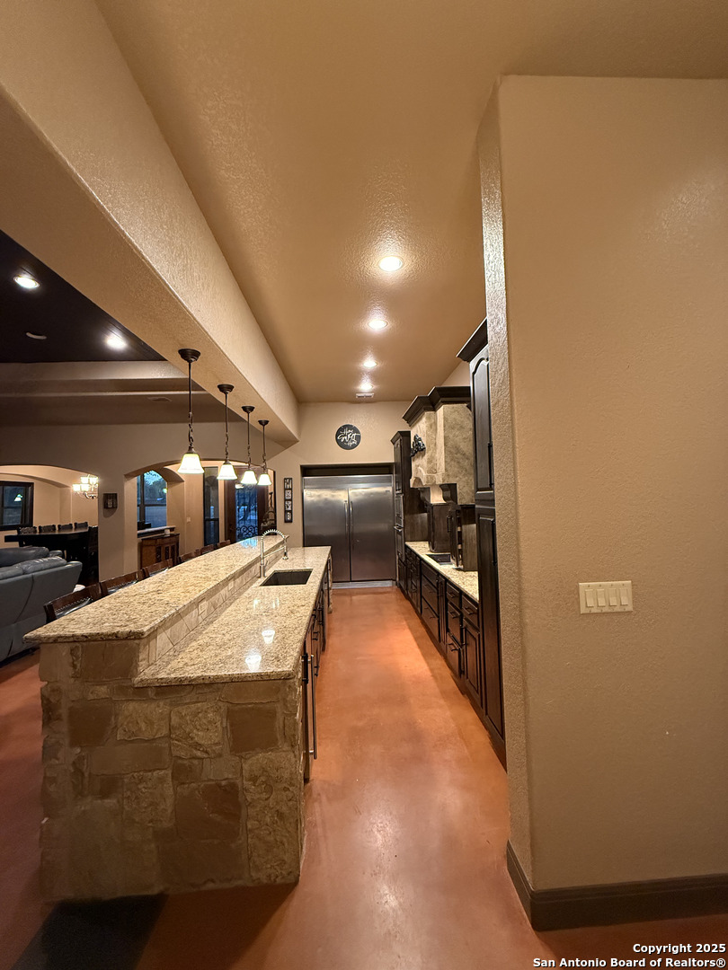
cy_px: 485
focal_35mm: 14
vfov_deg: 102.1
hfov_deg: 85.7
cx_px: 364
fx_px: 393
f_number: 2.2
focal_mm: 2.22
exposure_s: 1/60
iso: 640
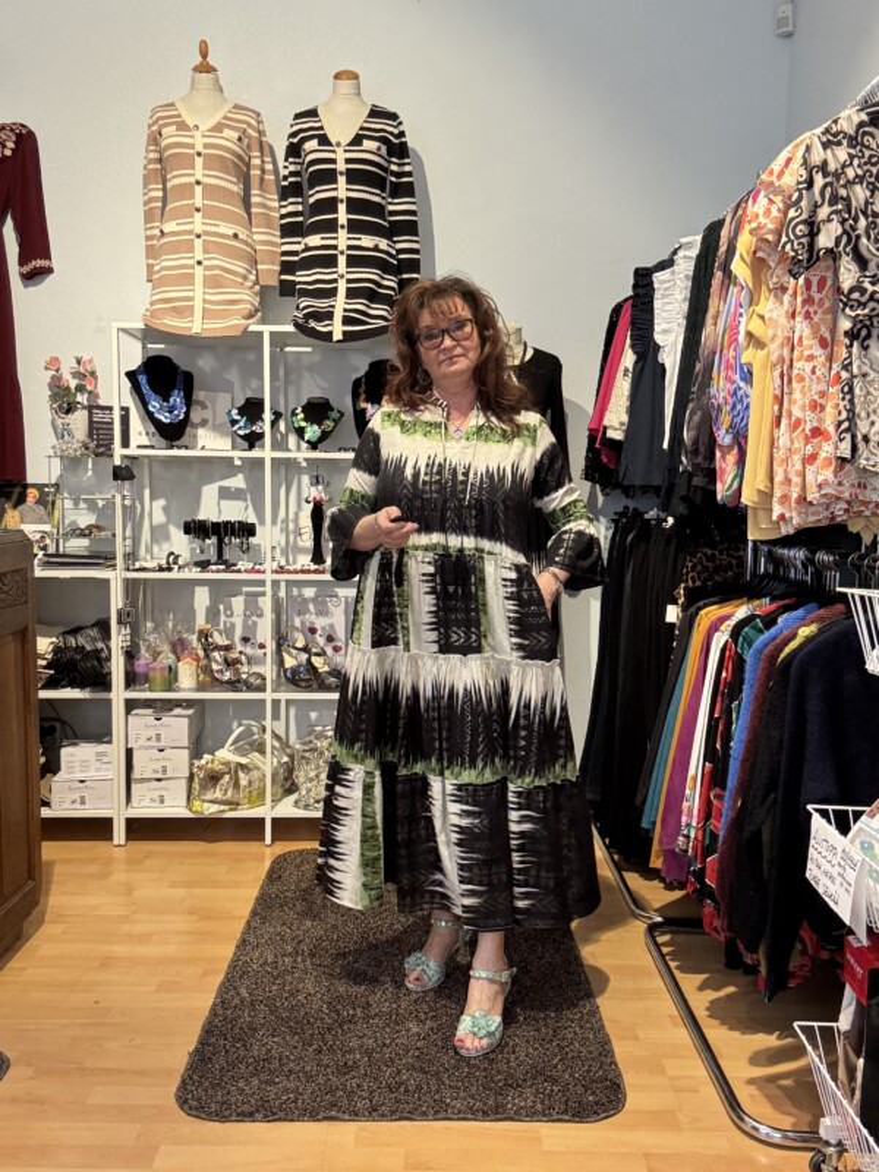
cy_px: 586
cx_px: 440
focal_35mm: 30
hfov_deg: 46.8
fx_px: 1016
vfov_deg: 60.0
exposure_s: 1/60
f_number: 1.9
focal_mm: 2.69
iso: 125
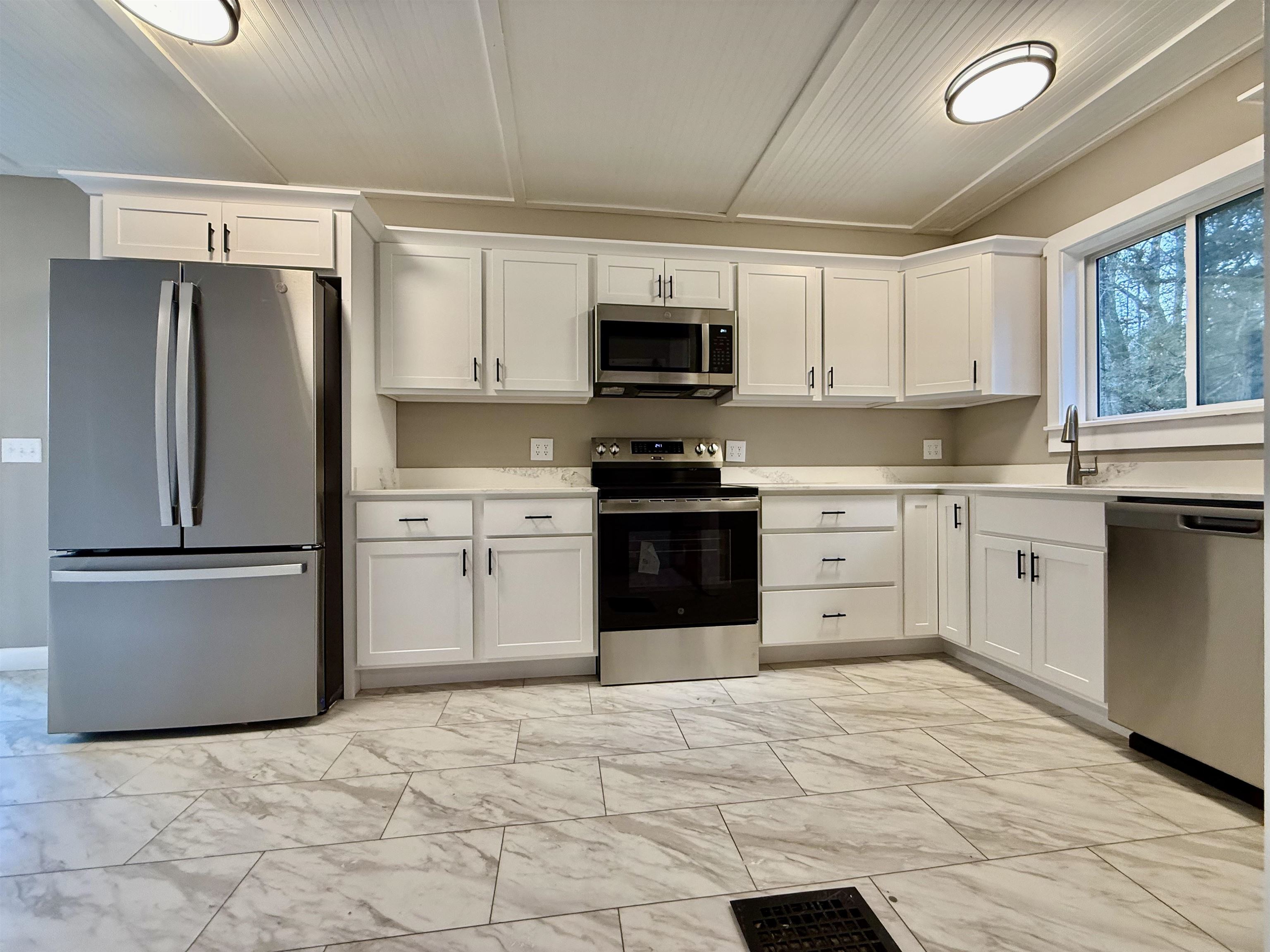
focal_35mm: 14
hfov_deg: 102.1
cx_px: 635
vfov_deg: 85.7
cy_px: 476
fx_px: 514
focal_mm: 2.22
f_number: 2.2
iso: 200
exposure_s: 1/60
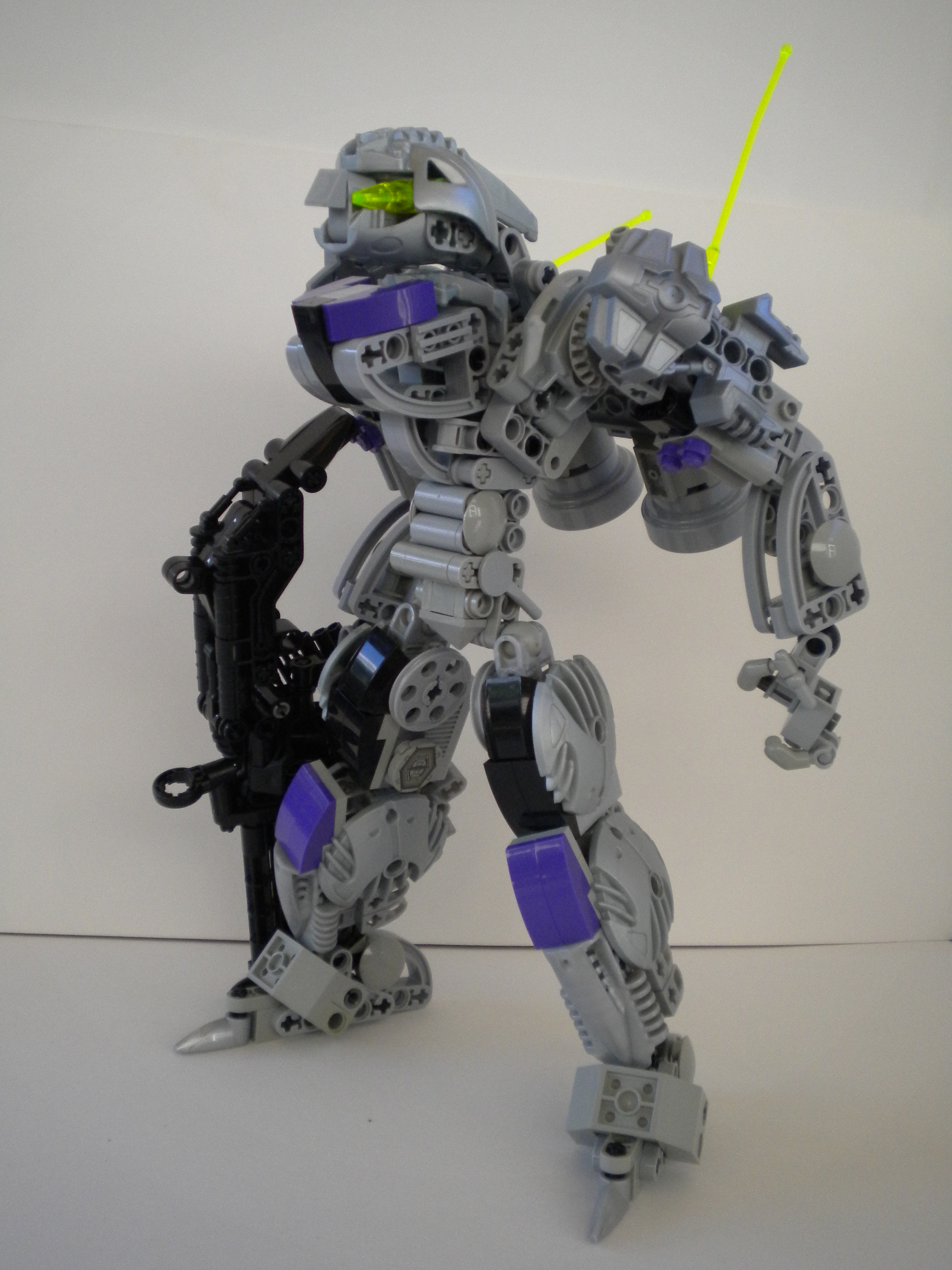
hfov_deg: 35.1
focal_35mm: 41
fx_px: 1503
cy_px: 635
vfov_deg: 45.8
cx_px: 476
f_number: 3.5
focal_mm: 7.4
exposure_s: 1/486
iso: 283
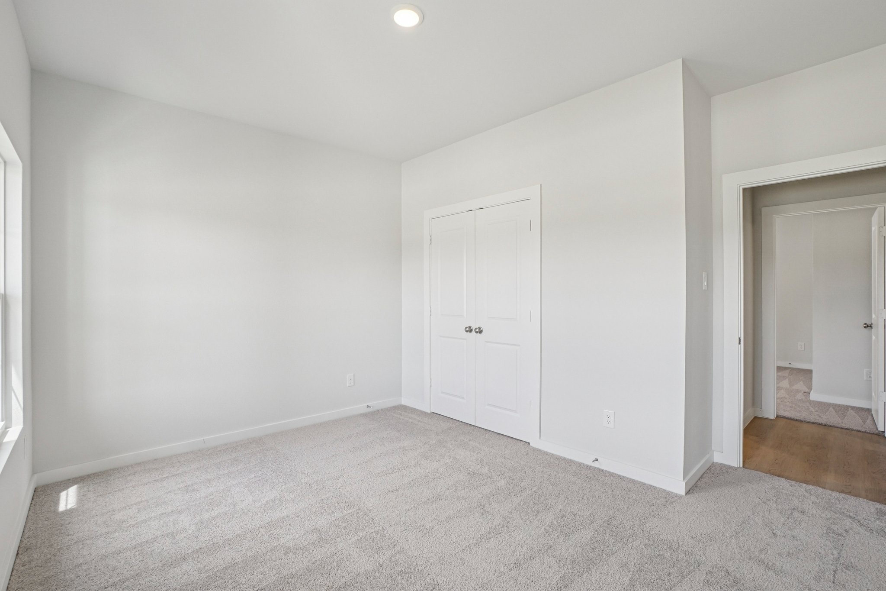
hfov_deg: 100.4
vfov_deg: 77.3
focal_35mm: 15
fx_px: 369
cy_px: 296
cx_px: 443
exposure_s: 1/60
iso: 400
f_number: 8
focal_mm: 10
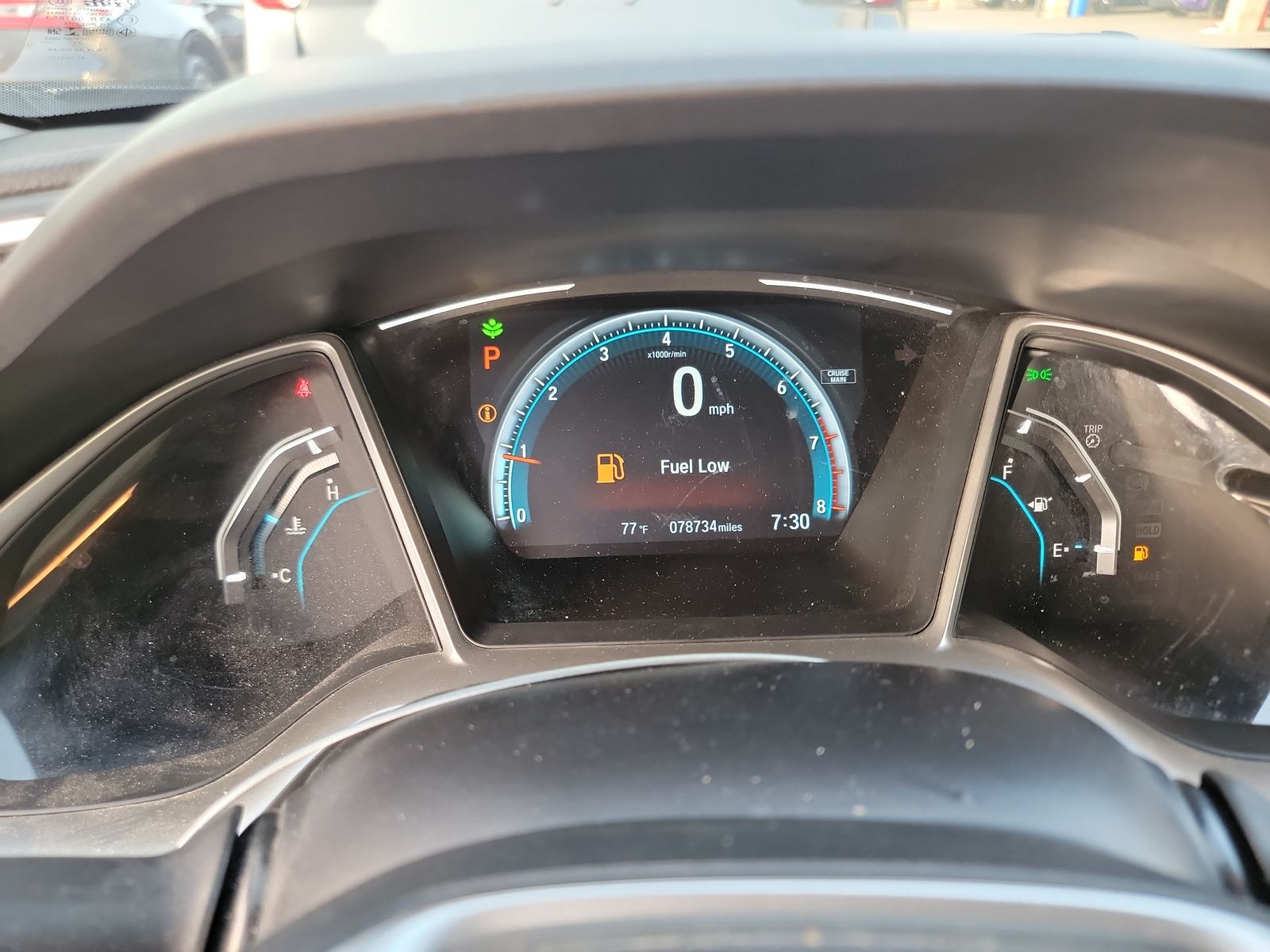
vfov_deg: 56.8
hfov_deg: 71.6
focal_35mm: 24
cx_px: 635
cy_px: 476
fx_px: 881
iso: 590
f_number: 1.8
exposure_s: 1/59
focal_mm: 6.7
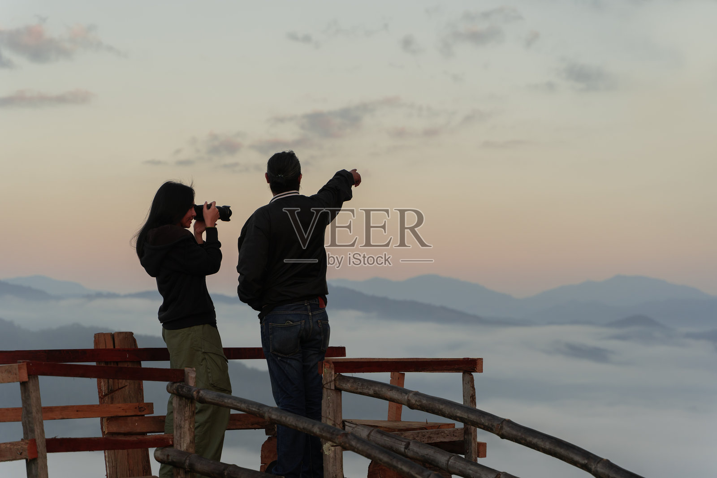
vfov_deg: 18.2
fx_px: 1494
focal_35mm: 75
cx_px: 358
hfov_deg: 27.0
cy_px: 239
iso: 400
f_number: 4
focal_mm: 75
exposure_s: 1/500
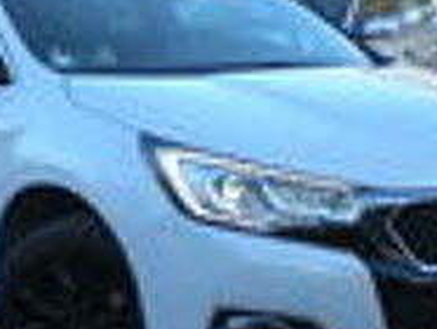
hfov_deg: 19.9
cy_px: 209
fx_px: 1239
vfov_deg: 15.1
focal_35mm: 98
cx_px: 139
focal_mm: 6.3
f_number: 3.1
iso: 64
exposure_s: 1/144
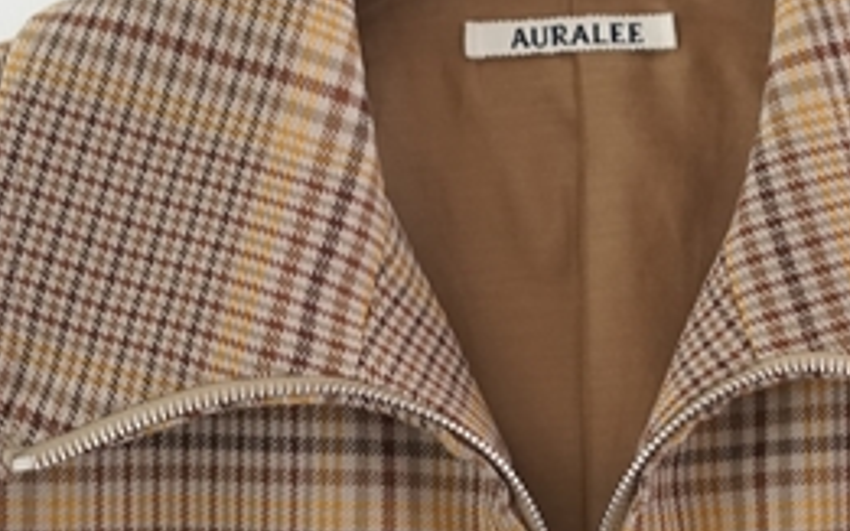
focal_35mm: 172
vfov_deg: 7.6
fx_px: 3984
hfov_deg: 12.0
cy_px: 308
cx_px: 902
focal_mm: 55
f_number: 4
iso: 800
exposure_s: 1/60
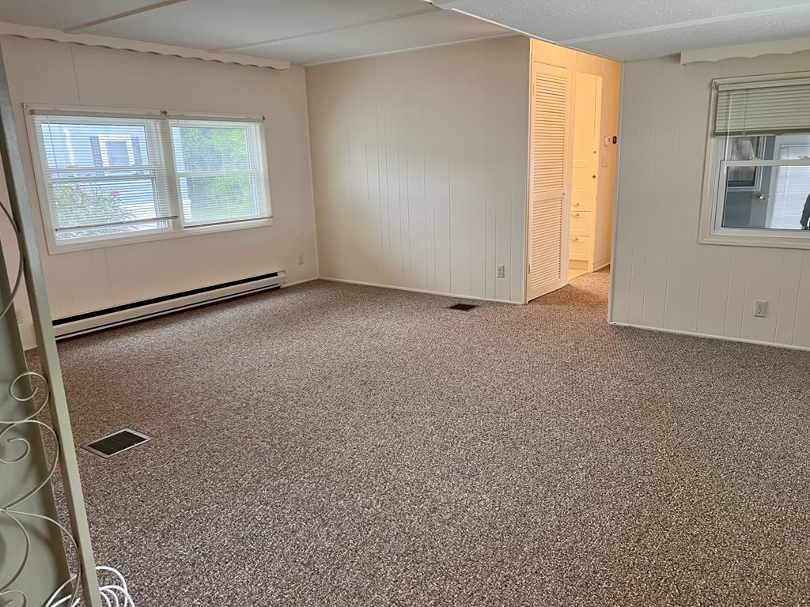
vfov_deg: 53.1
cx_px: 405
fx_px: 608
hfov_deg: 67.3
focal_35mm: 26
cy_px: 304
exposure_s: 1/60
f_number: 1.5
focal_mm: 5.7
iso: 200
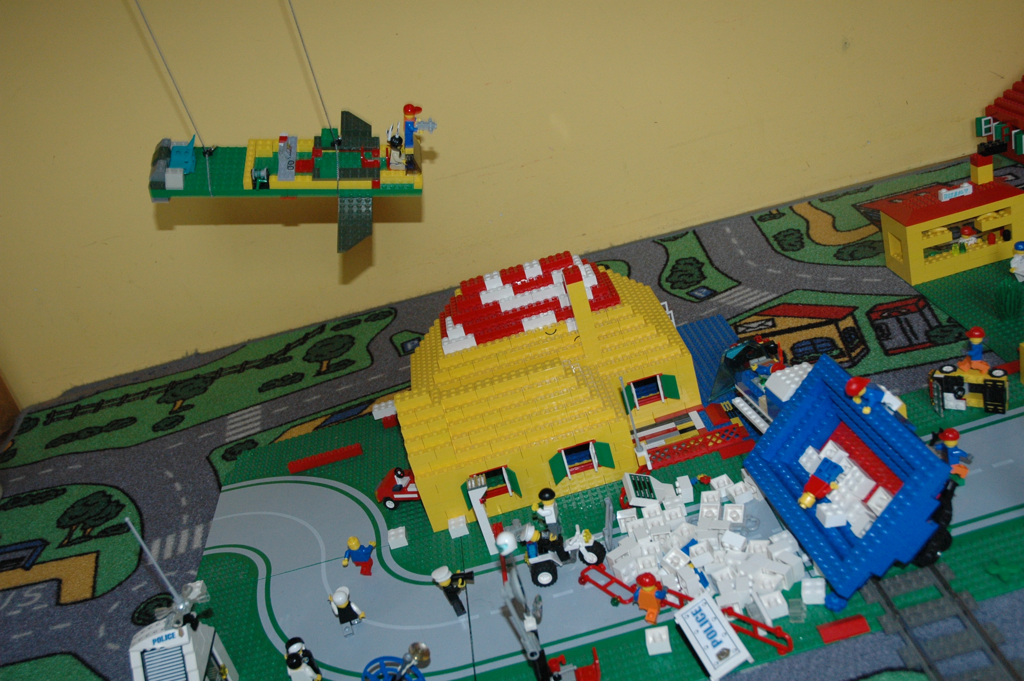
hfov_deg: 51.3
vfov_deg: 35.4
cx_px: 512
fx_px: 1066
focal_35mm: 38
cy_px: 340
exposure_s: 1/60
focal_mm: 25
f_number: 4
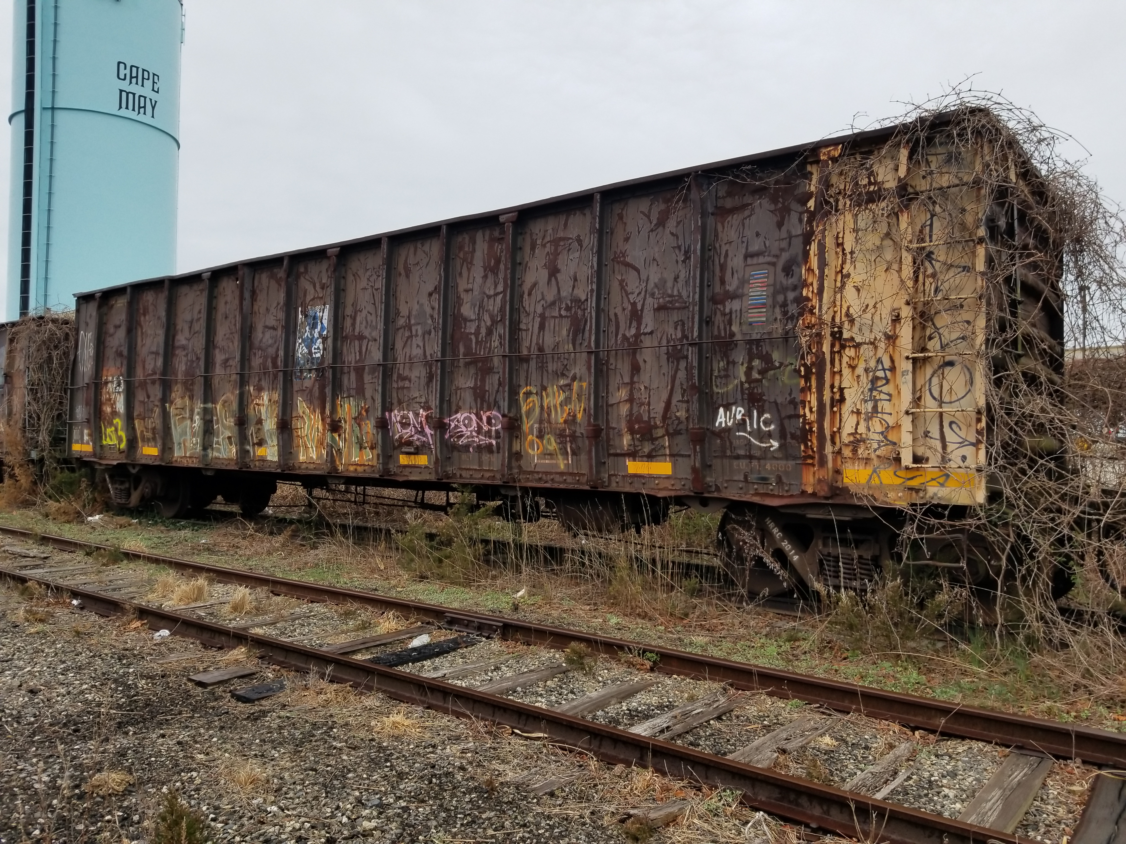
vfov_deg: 53.1
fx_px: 846
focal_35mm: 26
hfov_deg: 67.3
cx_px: 563
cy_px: 422
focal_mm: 4.25
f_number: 1.7
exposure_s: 1/292
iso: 50
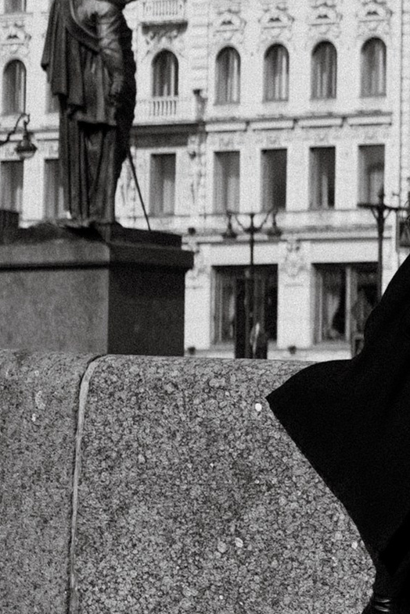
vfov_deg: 12.0
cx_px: 764
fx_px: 2921
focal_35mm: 171
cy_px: 260
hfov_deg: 7.7
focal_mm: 35
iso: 125
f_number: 2.2
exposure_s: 1/8000
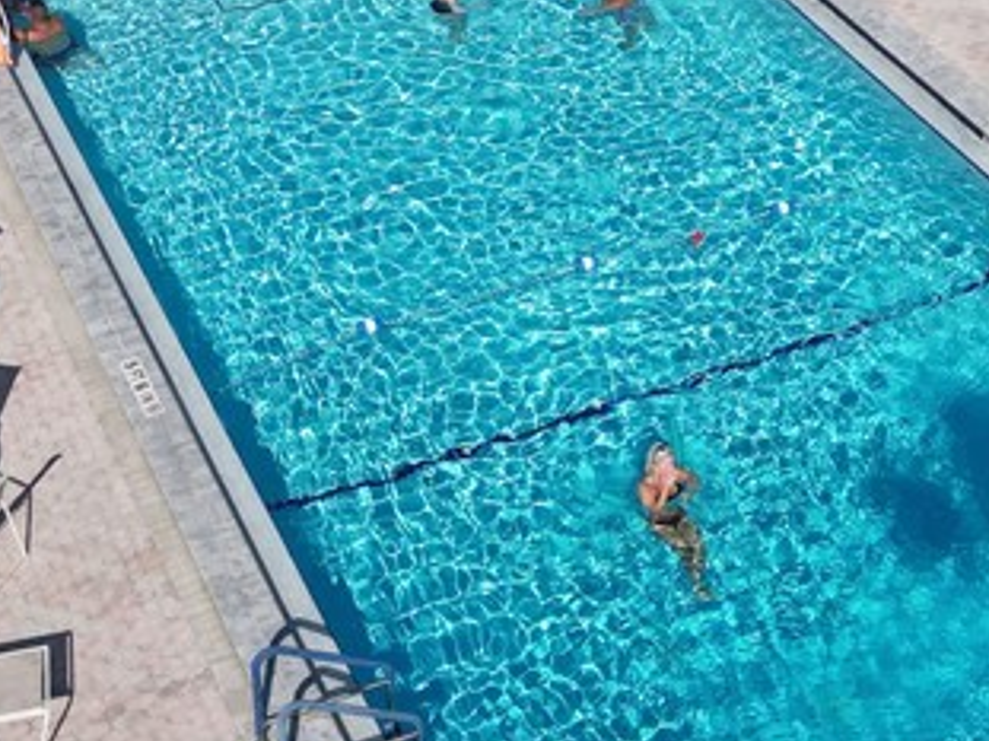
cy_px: 86
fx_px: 2256
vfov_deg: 18.4
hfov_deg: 24.7
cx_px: 585
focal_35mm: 79
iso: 130
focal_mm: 6.72
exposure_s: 1/5000
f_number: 1.7
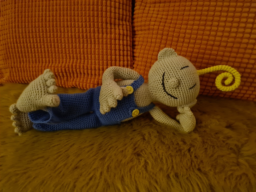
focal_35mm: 26
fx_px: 192
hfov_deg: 67.3
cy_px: 96
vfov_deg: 53.1
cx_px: 128
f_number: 1.8
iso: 1250
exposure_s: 1/14
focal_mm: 5.4
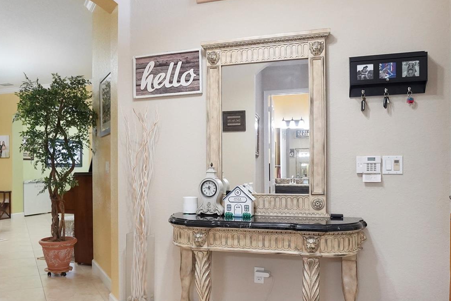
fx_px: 363
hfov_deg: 63.4
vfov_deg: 44.9
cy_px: 162
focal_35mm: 29
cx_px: 194
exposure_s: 1/200
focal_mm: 16
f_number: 5
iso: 5000
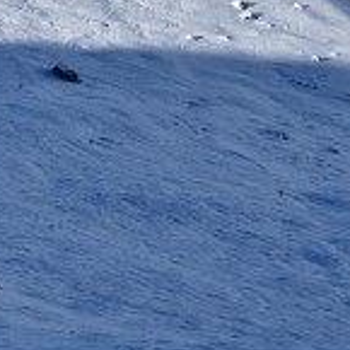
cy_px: -333
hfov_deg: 9.5
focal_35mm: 144
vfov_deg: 11.1
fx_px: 1647
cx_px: -693
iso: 50
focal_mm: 5.4
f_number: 1.8
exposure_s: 1/2176
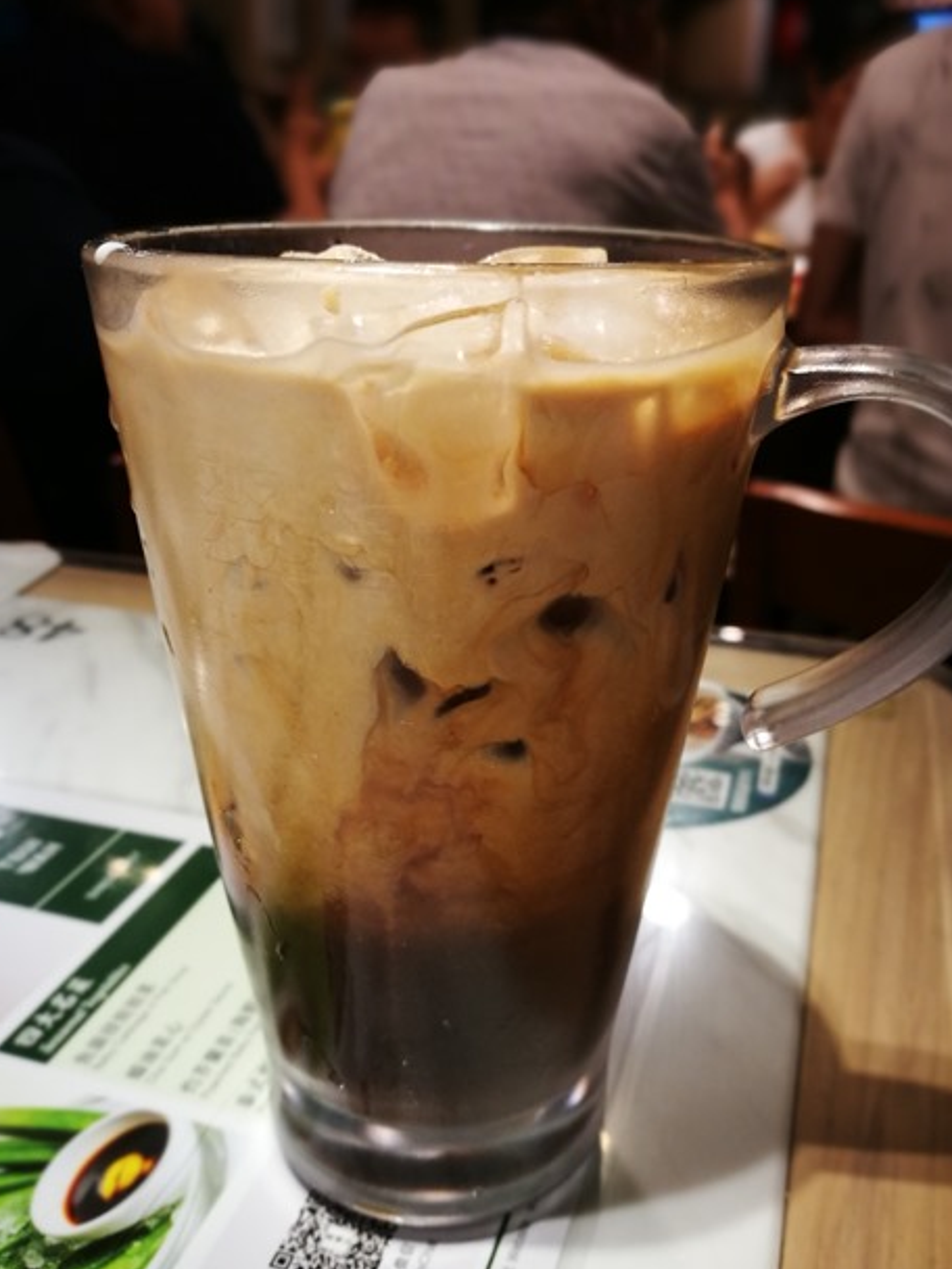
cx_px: 497
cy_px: 651
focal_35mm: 32
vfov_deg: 56.8
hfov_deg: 44.1
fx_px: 1173
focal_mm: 4.5
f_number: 4
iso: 160
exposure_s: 1/33.3
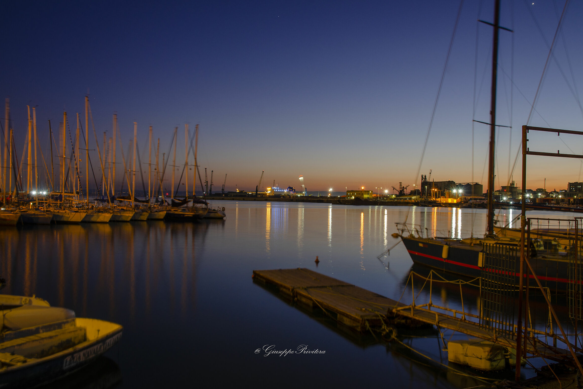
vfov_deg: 44.2
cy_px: 199
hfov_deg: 62.8
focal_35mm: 30
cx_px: 289
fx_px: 478
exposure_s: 10
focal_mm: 19
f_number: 8
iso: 125
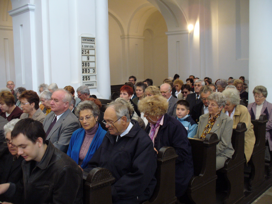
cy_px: 102
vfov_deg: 38.7
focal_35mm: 37
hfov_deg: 50.1
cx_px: 136
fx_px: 291
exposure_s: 1/8
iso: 200
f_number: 2.8
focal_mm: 6.1
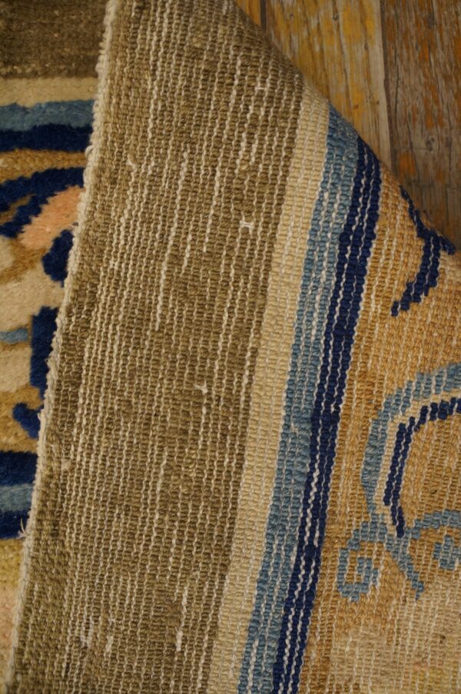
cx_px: 230
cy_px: 347
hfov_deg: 47.8
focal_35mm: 27
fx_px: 520
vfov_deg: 67.4
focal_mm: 18
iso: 800
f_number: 4
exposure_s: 1/60
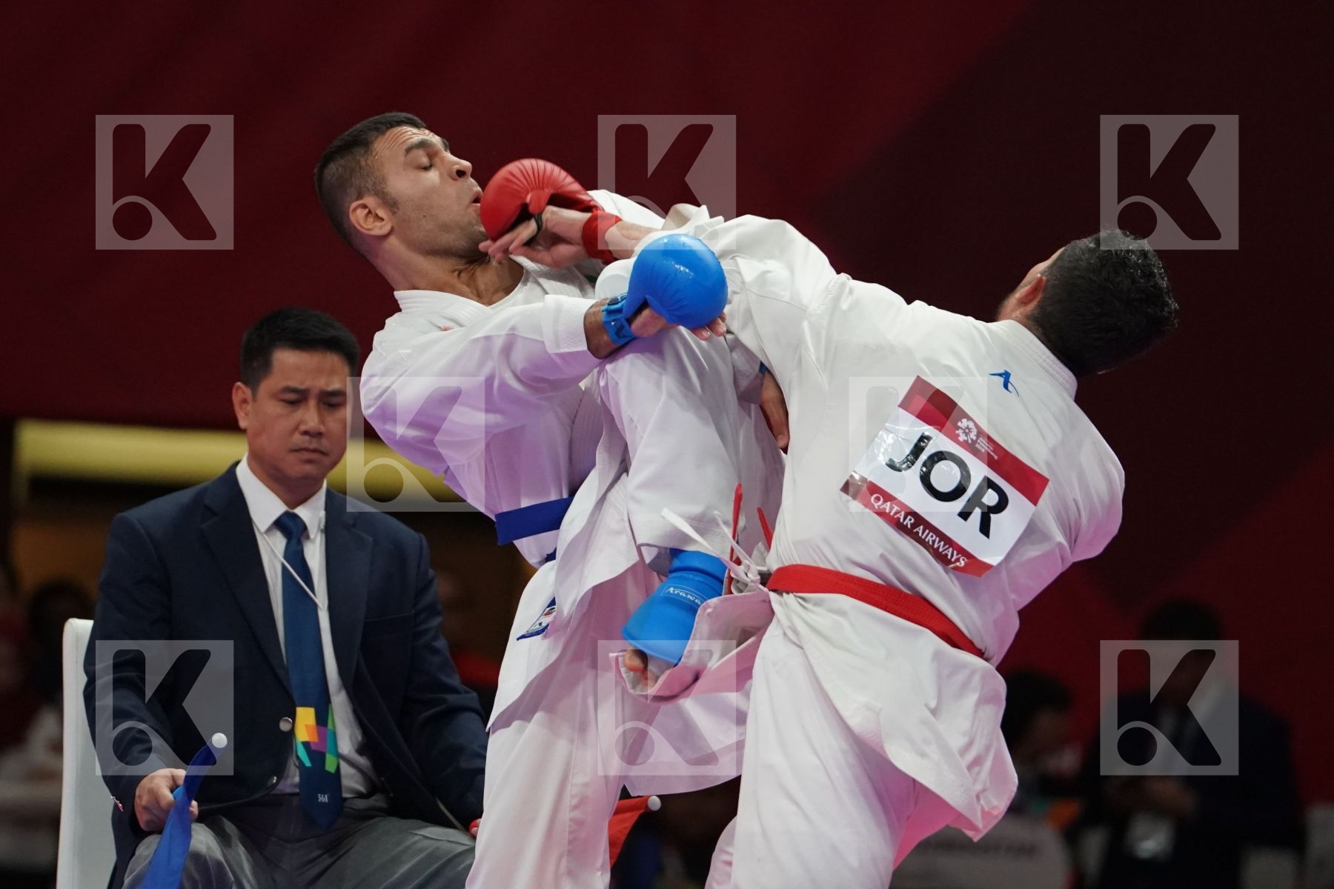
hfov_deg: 5.0
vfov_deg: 3.3
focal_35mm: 414
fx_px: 15340
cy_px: 444
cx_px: 667
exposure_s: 1/1000
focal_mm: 276
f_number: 4
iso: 3200
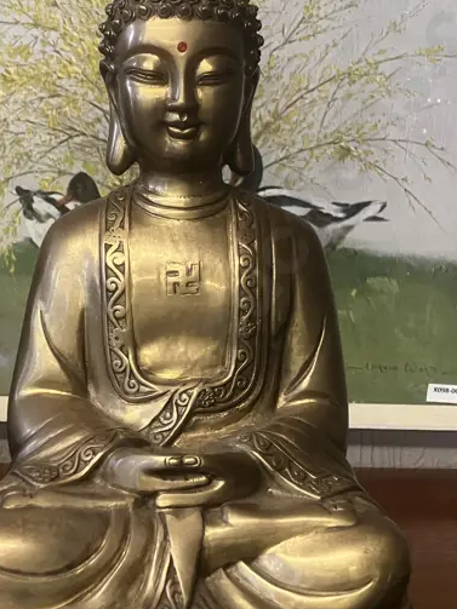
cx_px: 188
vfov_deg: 33.6
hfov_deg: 25.6
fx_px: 1004
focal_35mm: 57
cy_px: 379
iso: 125
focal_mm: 3.99
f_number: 1.8
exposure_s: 1/50
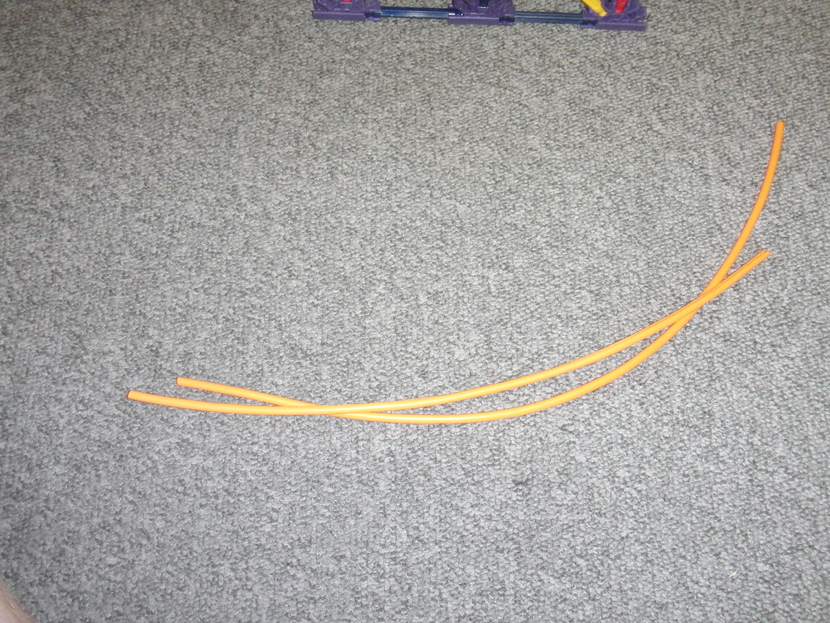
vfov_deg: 37.7
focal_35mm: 38
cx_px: 415
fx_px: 911
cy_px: 312
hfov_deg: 49.0
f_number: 3.9
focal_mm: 6.66
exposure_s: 1/40
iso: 400
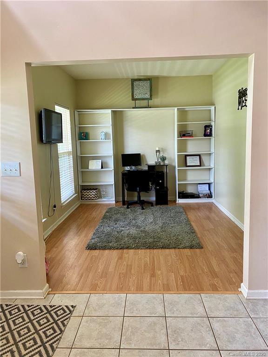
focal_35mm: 26
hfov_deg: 53.1
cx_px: 134
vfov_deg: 67.3
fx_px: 268
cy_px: 178
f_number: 1.8
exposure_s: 1/60
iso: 125
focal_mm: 4.25
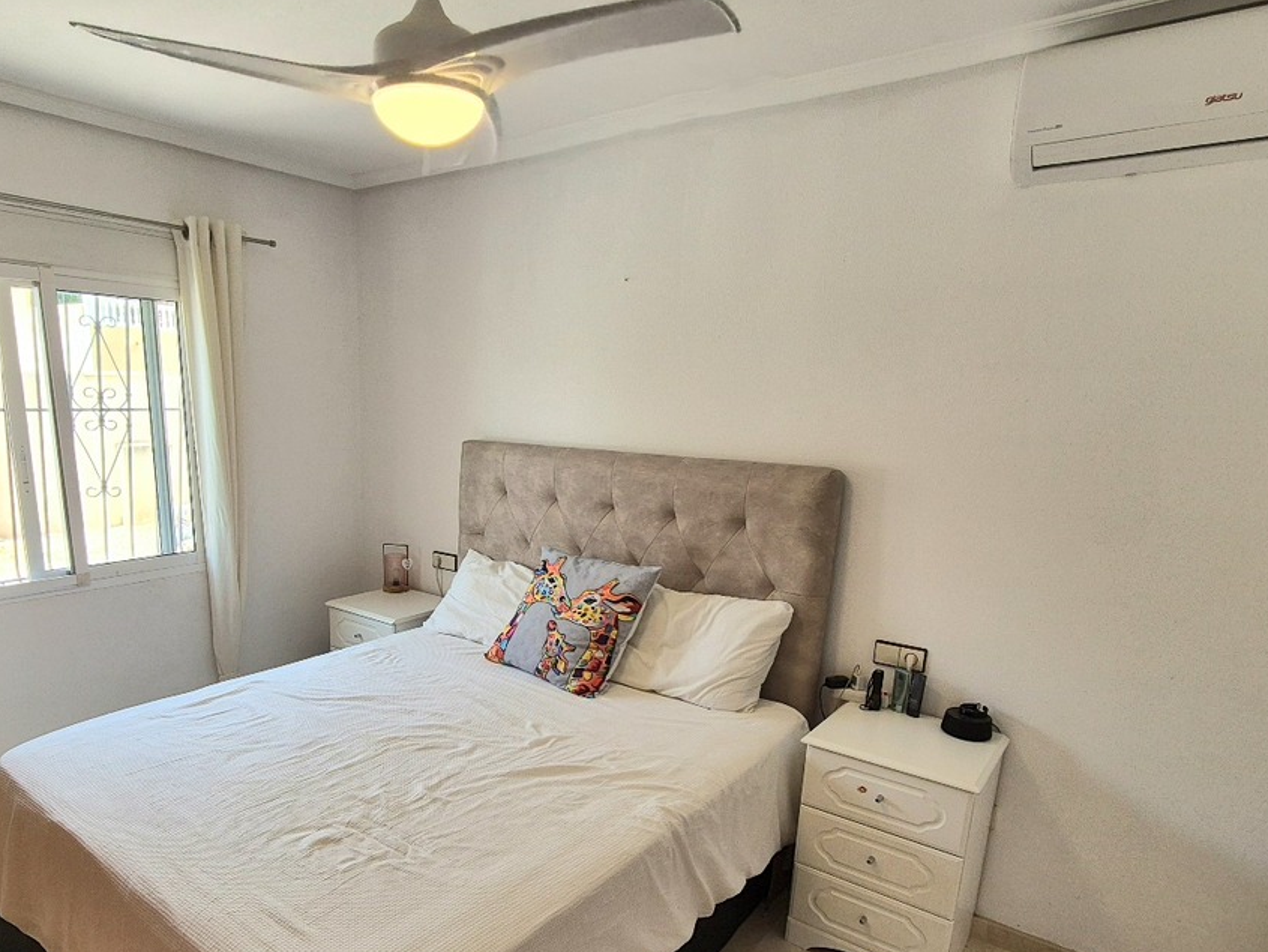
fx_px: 733
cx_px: 513
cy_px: 598
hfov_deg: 80.9
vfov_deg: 65.0
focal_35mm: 20
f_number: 2.2
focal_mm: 2.2
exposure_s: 1/139
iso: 50
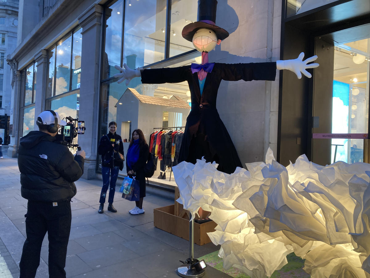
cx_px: 185
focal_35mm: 28
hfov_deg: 63.4
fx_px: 299
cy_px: 139
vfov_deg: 49.7
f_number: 1.8
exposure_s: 1/50
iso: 64
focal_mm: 3.99
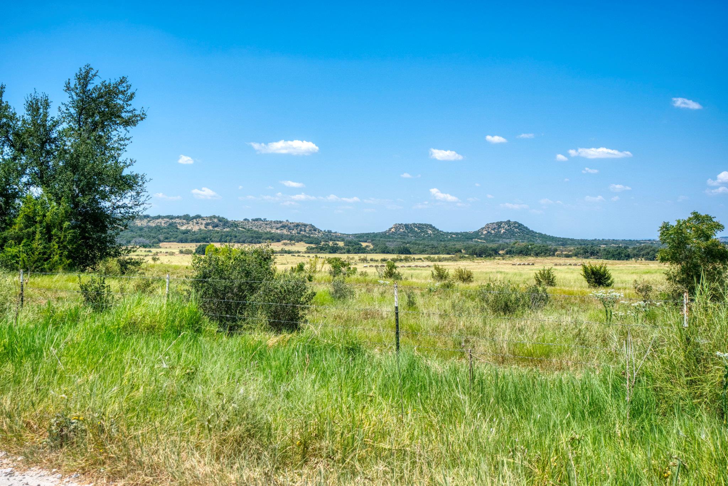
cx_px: 364
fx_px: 708
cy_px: 243
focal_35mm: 35
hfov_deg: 54.4
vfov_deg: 37.9
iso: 125
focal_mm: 35
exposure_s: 1/320
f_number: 9
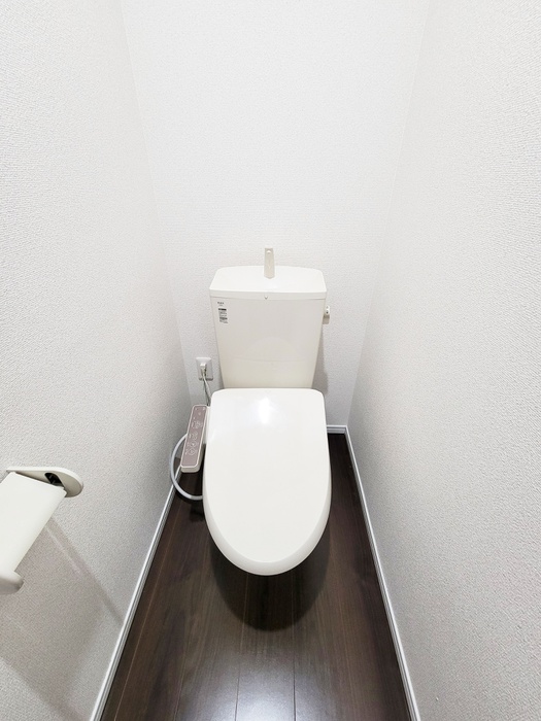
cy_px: 360
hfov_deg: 89.9
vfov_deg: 106.2
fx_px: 271
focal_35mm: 13
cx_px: 270
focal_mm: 2.2
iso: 320
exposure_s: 1/50
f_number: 2.2
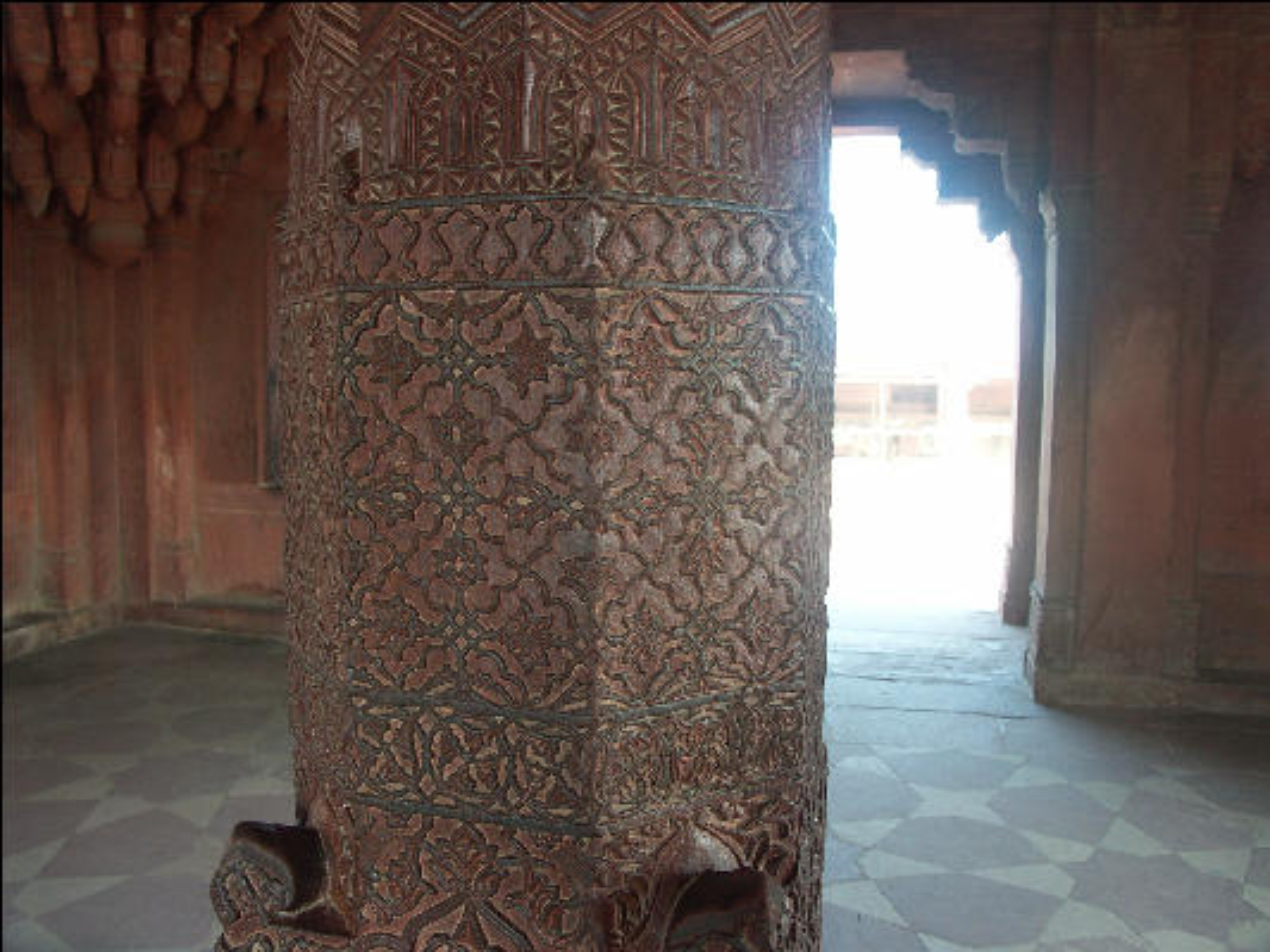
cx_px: 635
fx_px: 1028
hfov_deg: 63.4
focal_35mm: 28
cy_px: 476
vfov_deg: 49.8
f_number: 2.8
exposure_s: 1/60
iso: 100
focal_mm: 7.21
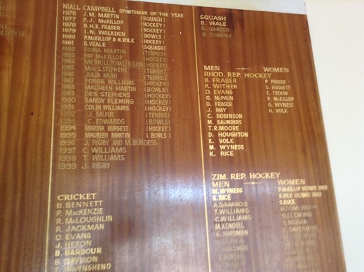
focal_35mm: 33
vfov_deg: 42.9
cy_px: 136
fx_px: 347
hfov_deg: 55.4
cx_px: 182
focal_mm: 3.3
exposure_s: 1/24
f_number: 2.4
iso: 64
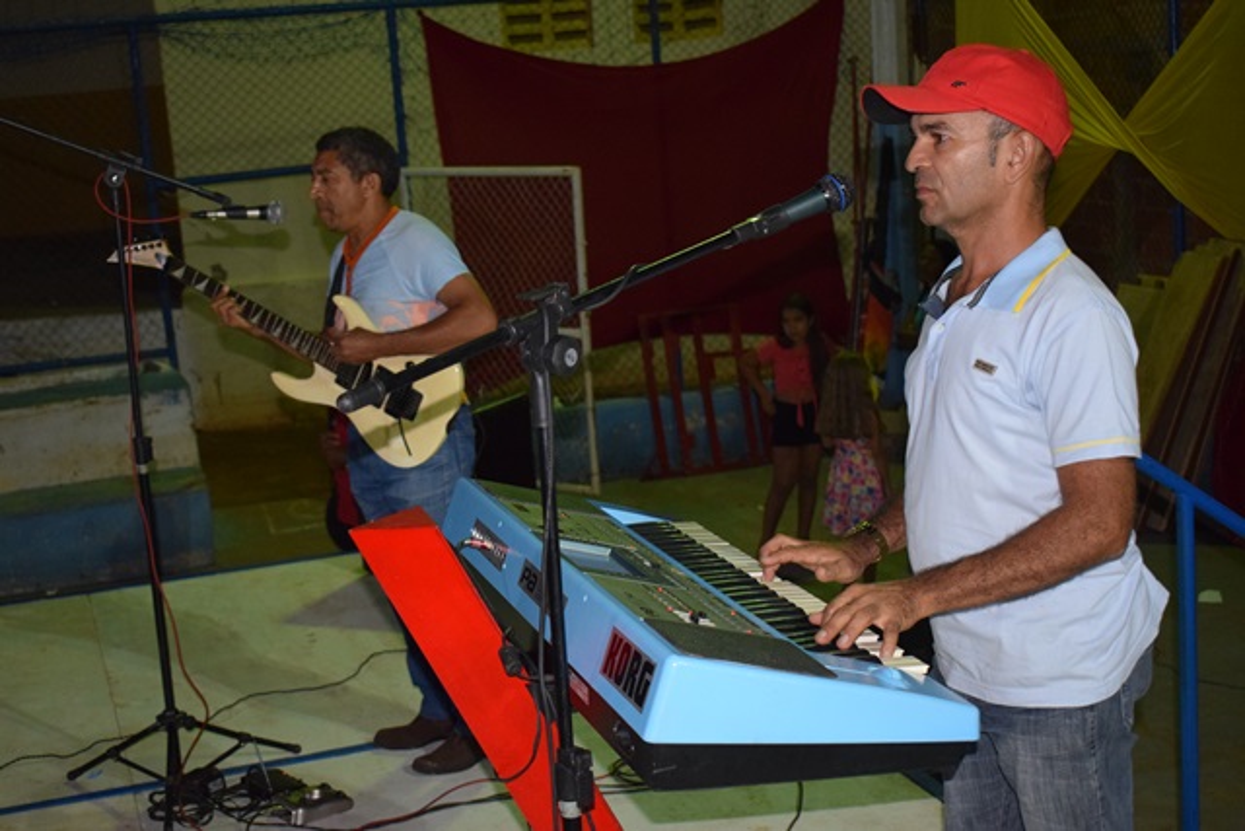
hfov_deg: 36.9
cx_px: 622
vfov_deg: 25.1
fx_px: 1868
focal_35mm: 54
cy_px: 416
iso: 2500
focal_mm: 36
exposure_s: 1/60
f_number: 4.8
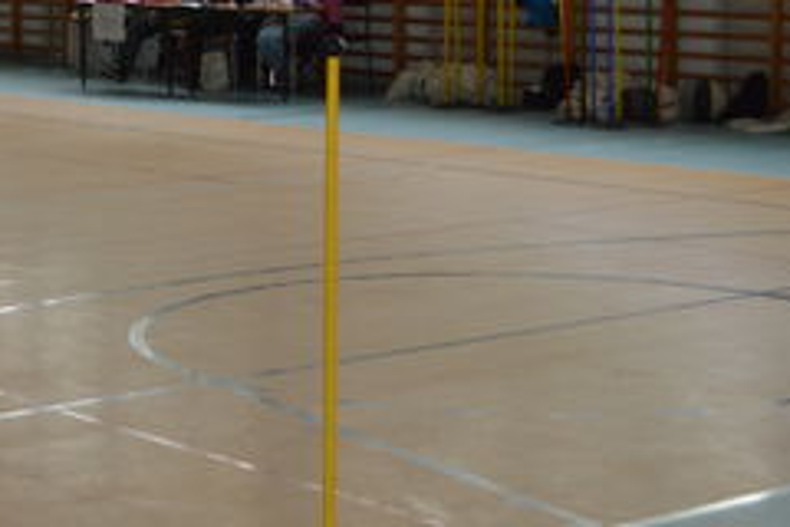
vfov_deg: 12.9
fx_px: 2326
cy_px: 110
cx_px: 20
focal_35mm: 106
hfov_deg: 18.8
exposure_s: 1/125
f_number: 4.5
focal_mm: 28
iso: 125
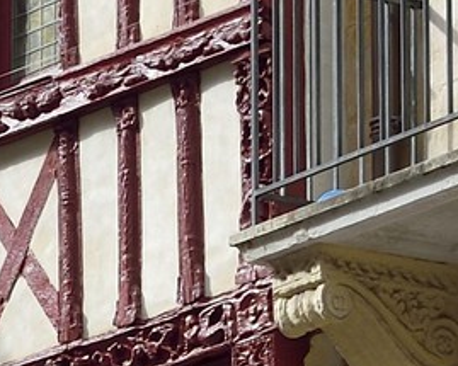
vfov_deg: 3.8
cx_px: -741
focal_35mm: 402
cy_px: 655
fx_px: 5447
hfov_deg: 4.7
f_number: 13
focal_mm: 48
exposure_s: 1/160
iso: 200
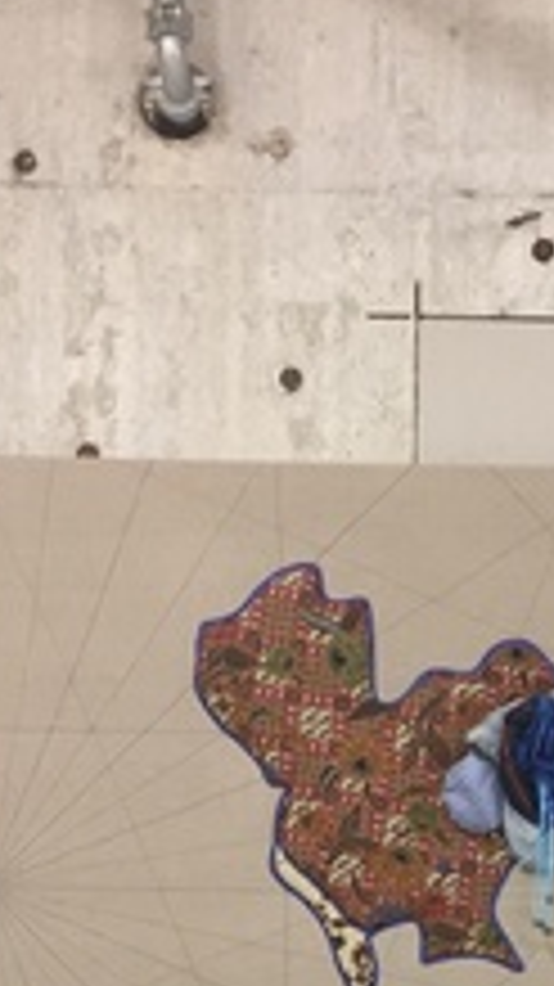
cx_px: 489
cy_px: 1063
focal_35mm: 72
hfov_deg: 16.5
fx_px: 1882
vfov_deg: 27.1
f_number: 2.2
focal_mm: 4.15
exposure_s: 1/33
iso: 125
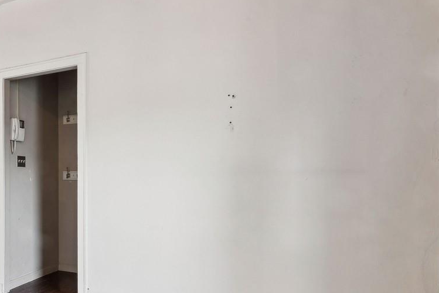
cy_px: 193
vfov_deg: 40.7
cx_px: -6
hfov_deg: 47.9
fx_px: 390
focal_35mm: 32
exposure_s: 1/4
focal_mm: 15
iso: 320
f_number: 14
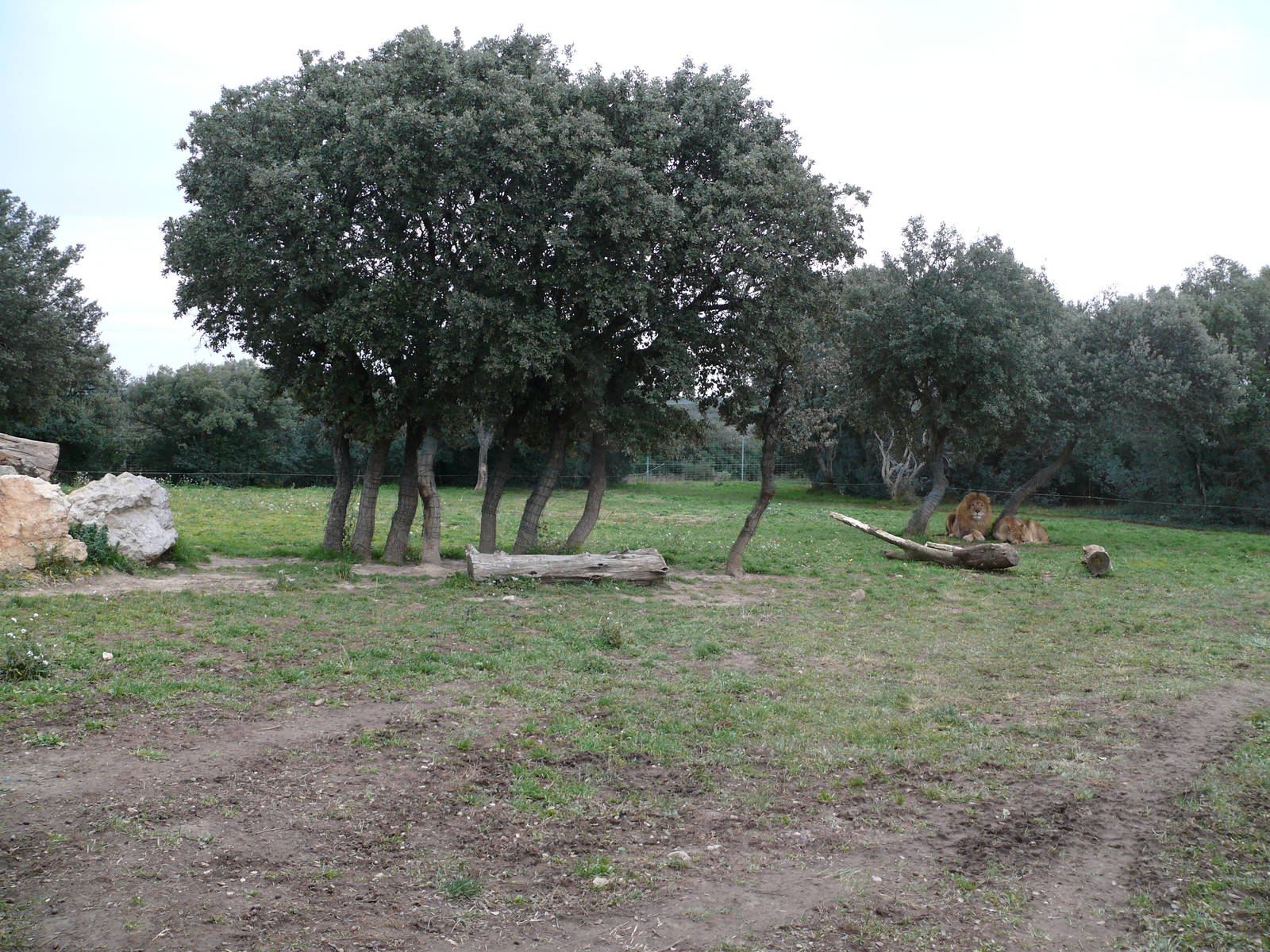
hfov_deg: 52.6
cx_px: 635
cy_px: 476
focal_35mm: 35
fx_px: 1284
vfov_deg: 40.7
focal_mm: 7.4
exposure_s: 1/100
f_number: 2.8
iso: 100
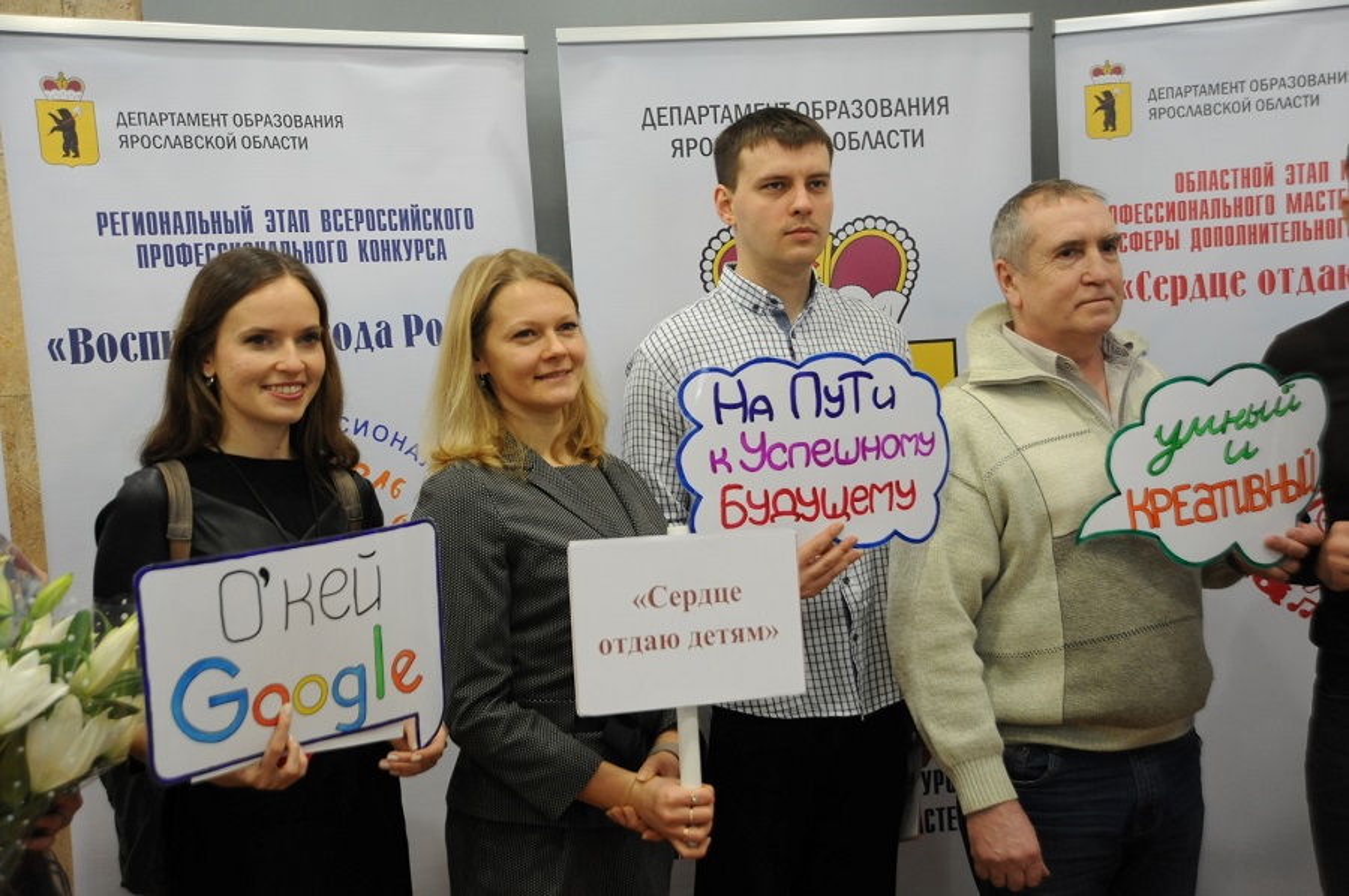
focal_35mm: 45
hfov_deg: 43.6
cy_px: 448
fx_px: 1684
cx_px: 674
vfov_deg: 29.8
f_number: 3.5
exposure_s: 1/100
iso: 2000
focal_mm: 45
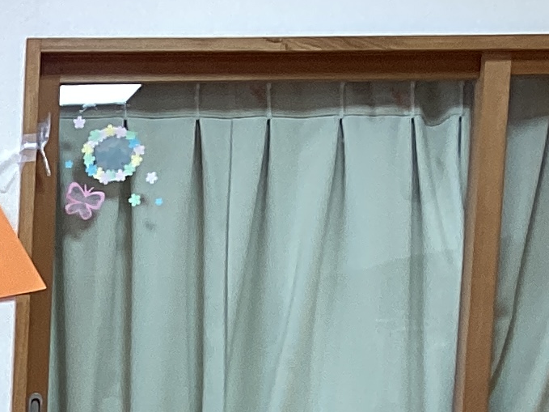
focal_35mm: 149
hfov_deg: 12.2
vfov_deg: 9.2
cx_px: -433
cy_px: 902
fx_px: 2363
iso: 80
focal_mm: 3.3
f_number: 2.4
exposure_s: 1/50
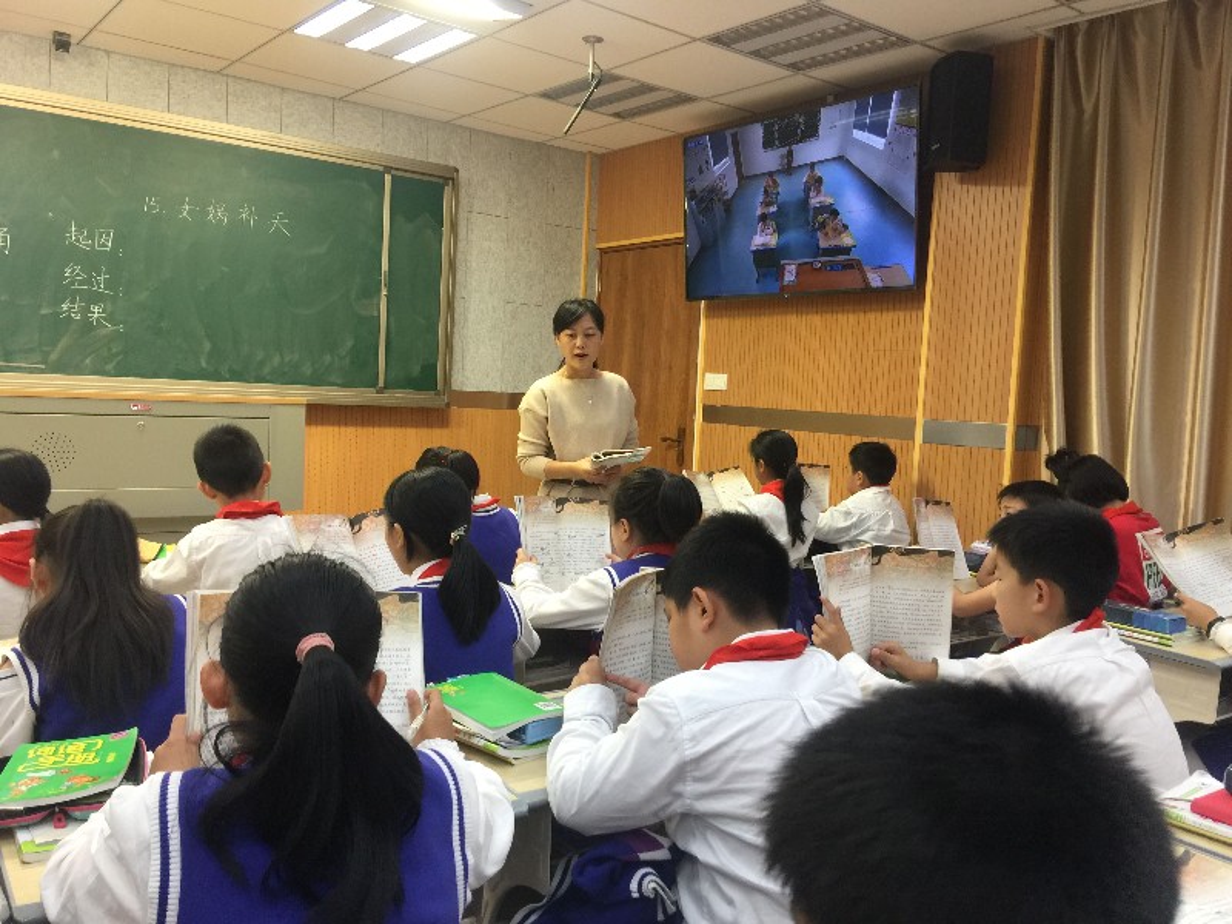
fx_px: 1032
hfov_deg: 61.7
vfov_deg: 48.2
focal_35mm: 29
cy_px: 462
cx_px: 616
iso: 50
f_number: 2.2
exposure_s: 1/33
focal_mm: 4.15
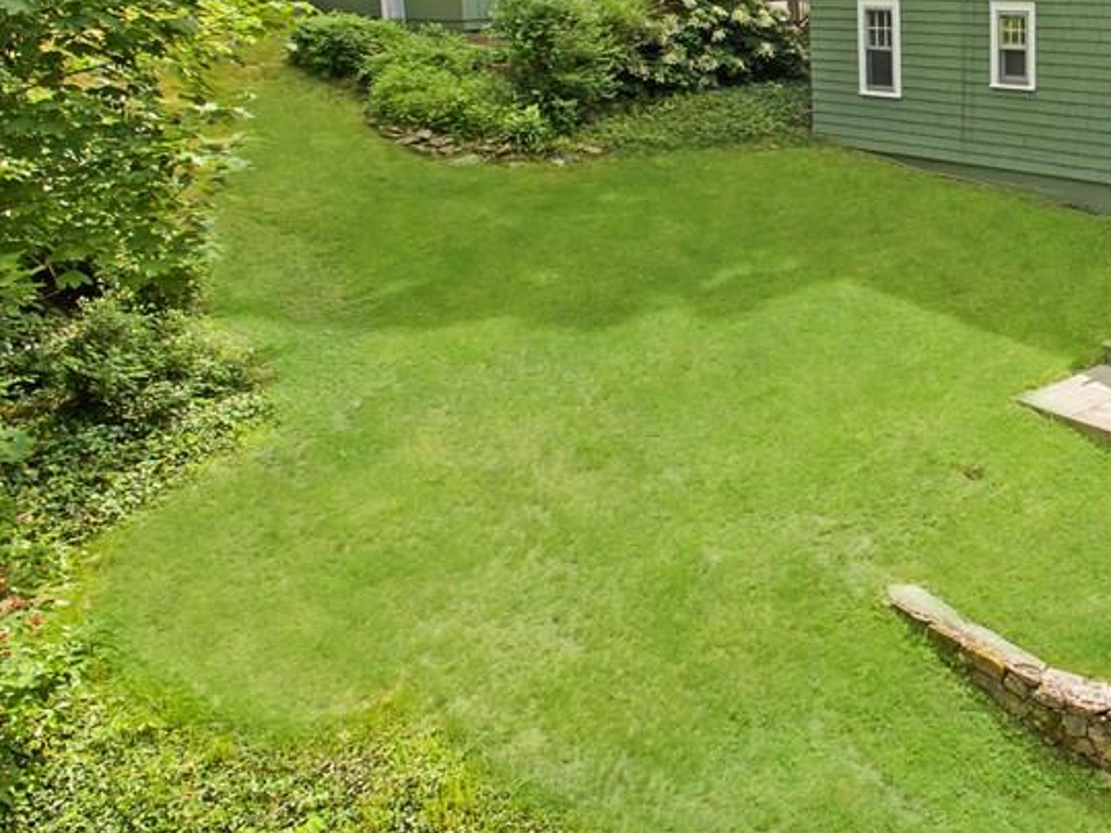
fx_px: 1219
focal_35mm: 38
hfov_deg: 43.8
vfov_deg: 37.2
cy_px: 265
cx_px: 1039
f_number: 2.8
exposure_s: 1/237
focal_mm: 3.61
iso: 100
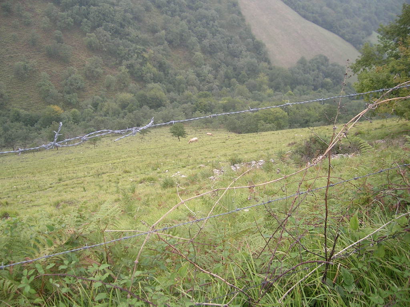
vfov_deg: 40.7
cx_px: 205
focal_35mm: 35
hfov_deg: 52.6
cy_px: 154
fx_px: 415
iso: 50
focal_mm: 5.4
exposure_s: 1/134
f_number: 2.8
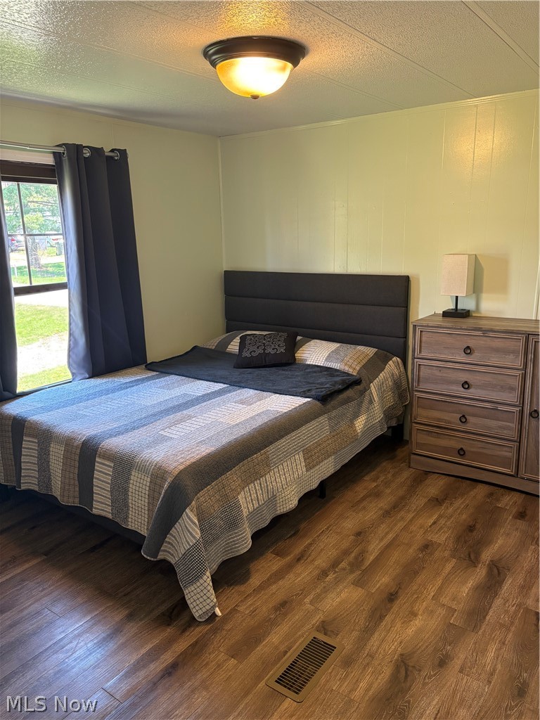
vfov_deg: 67.3
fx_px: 541
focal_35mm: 26
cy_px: 360
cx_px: 270
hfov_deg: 53.1
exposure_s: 1/120
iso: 200
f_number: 1.6
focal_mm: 5.96
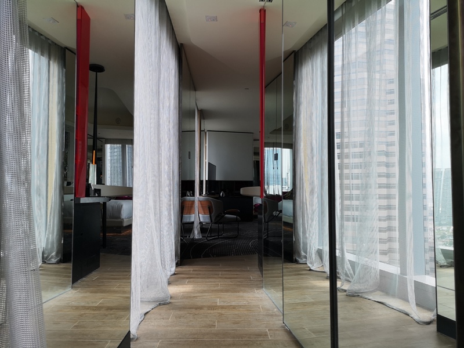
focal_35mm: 27
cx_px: 232
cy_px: 174
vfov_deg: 51.4
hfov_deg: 65.3
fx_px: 362
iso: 50
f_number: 1.8
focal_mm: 3.95
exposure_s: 1/157
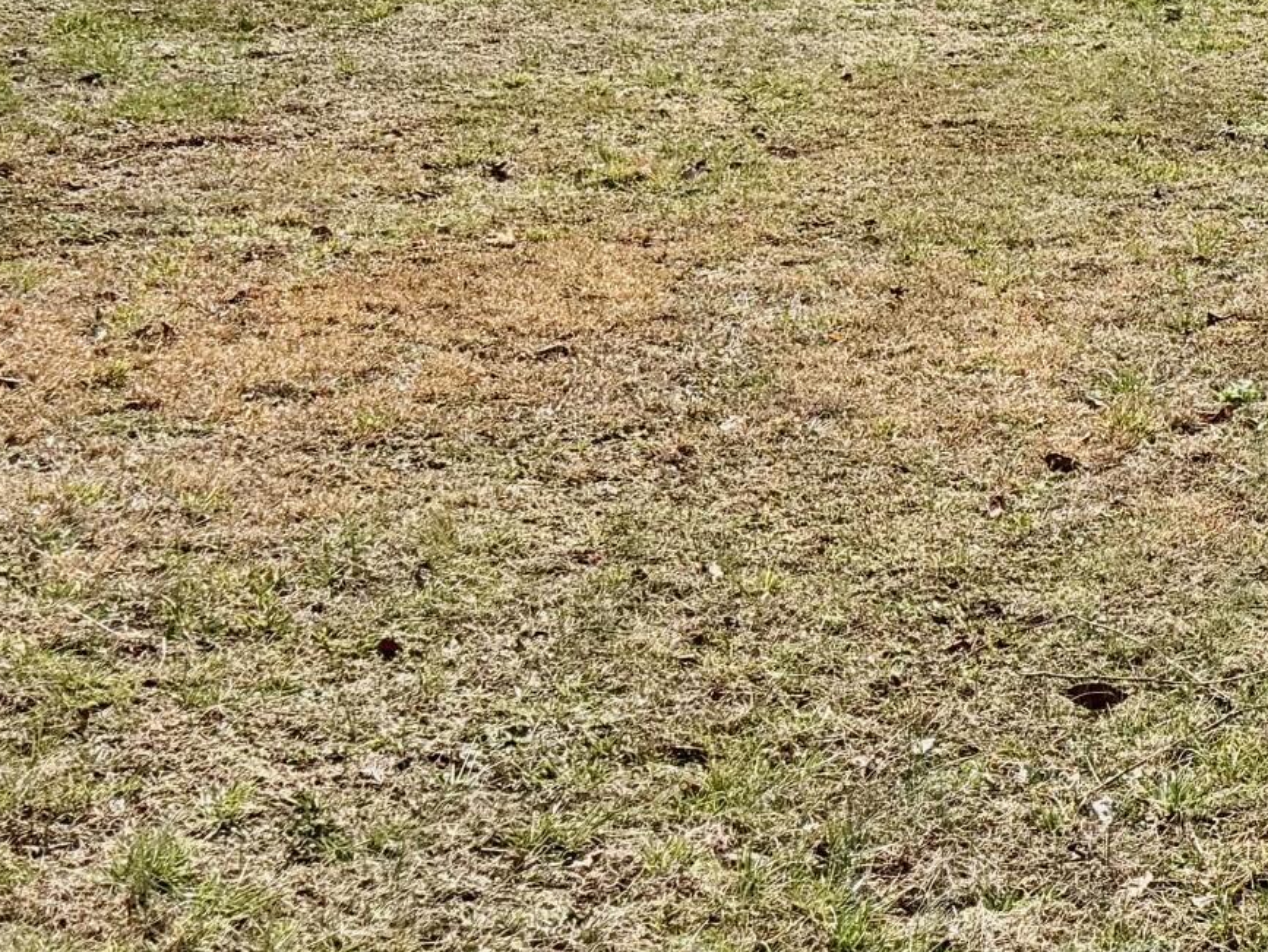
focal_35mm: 83
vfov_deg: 16.8
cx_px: 1913
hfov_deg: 20.2
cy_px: -279
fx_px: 3042
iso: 100
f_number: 1.78
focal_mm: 6.76
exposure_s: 1/4673
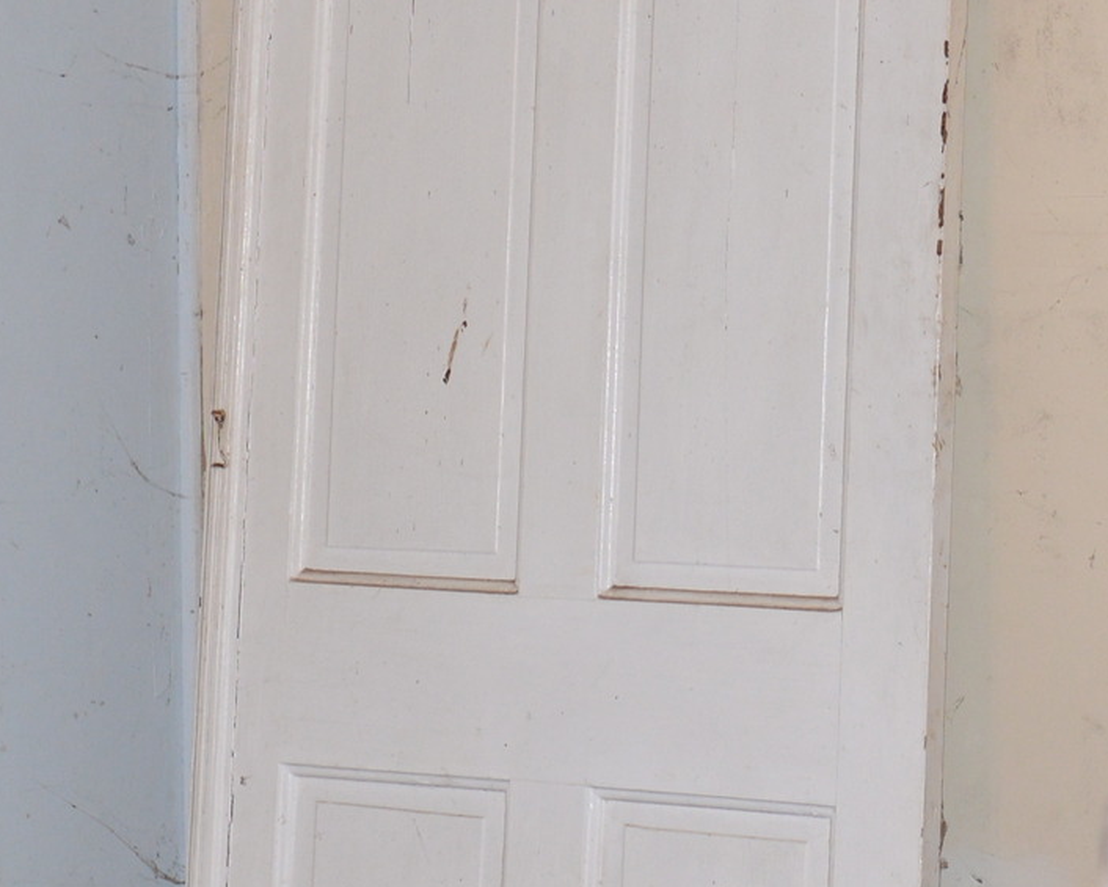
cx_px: 1069
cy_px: -44
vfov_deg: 10.9
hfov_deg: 13.6
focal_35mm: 140
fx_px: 4592
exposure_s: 1/60
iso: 800
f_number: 2.8
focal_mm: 35
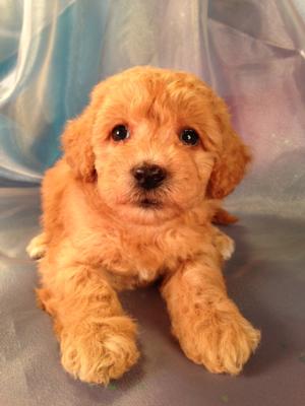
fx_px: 388
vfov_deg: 55.4
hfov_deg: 42.9
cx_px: 152
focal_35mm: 33
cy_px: 203
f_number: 2.4
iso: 50
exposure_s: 1/24
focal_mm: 4.13
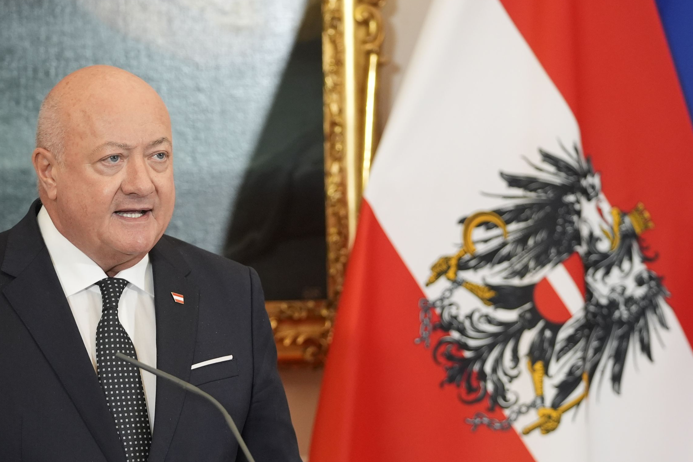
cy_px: 335
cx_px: 302
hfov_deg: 10.9
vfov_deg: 7.3
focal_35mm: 189
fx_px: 3638
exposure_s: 1/320
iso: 2000
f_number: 2.8
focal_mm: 107
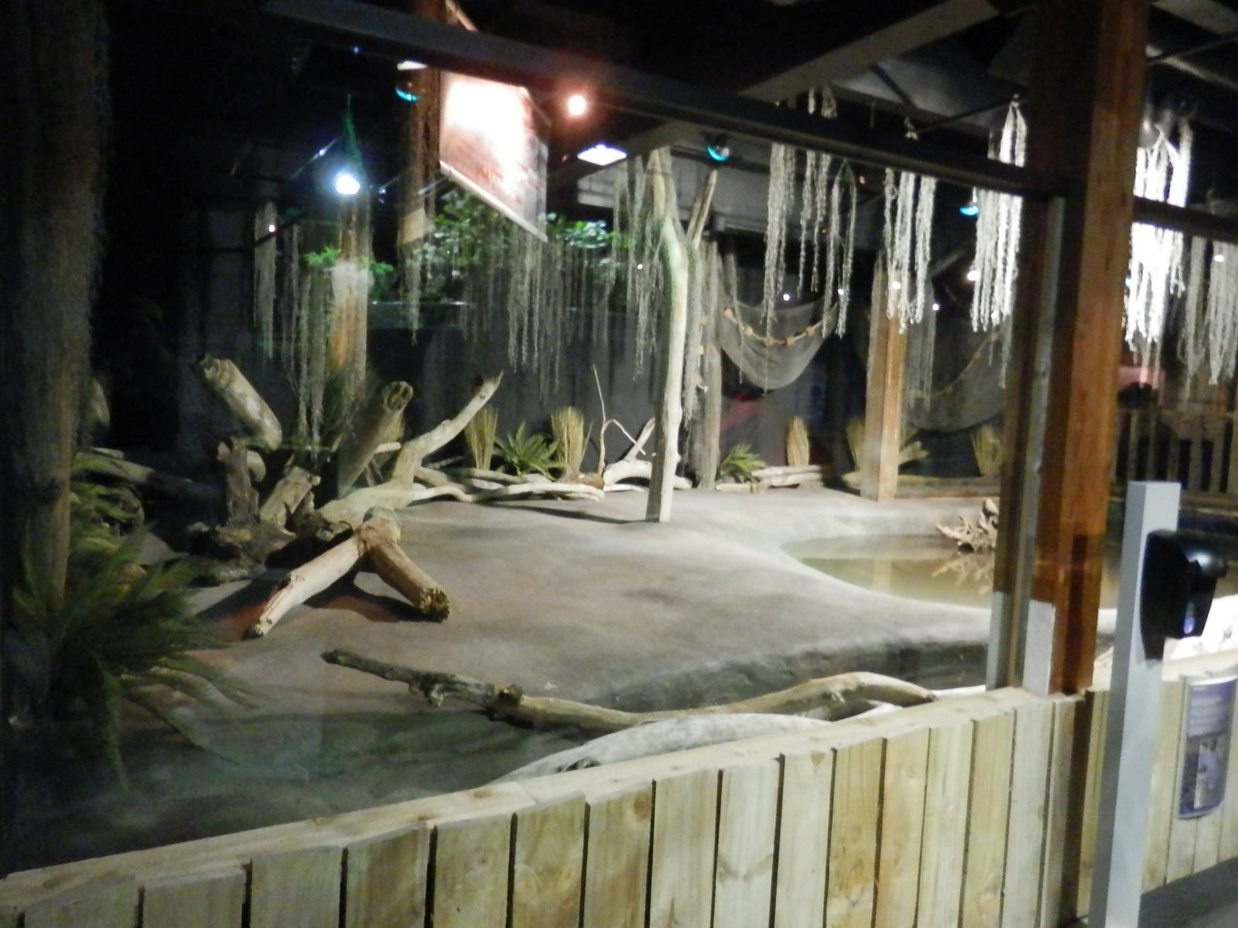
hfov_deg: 69.4
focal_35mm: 25
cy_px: 464
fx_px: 894
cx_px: 619
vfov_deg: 54.9
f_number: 3
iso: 800
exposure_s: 1/25
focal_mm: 4.5
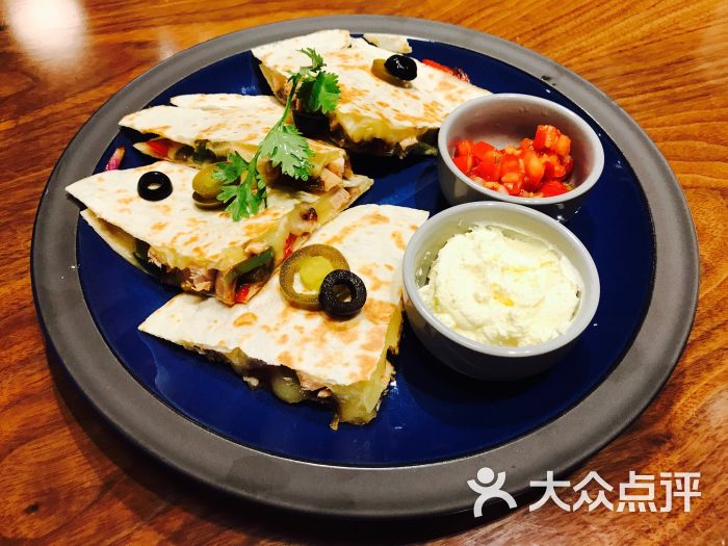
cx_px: 364
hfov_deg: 63.4
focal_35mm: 28
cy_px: 273
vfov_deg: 49.7
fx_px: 589
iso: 40
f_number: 1.8
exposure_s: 1/17
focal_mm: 3.99
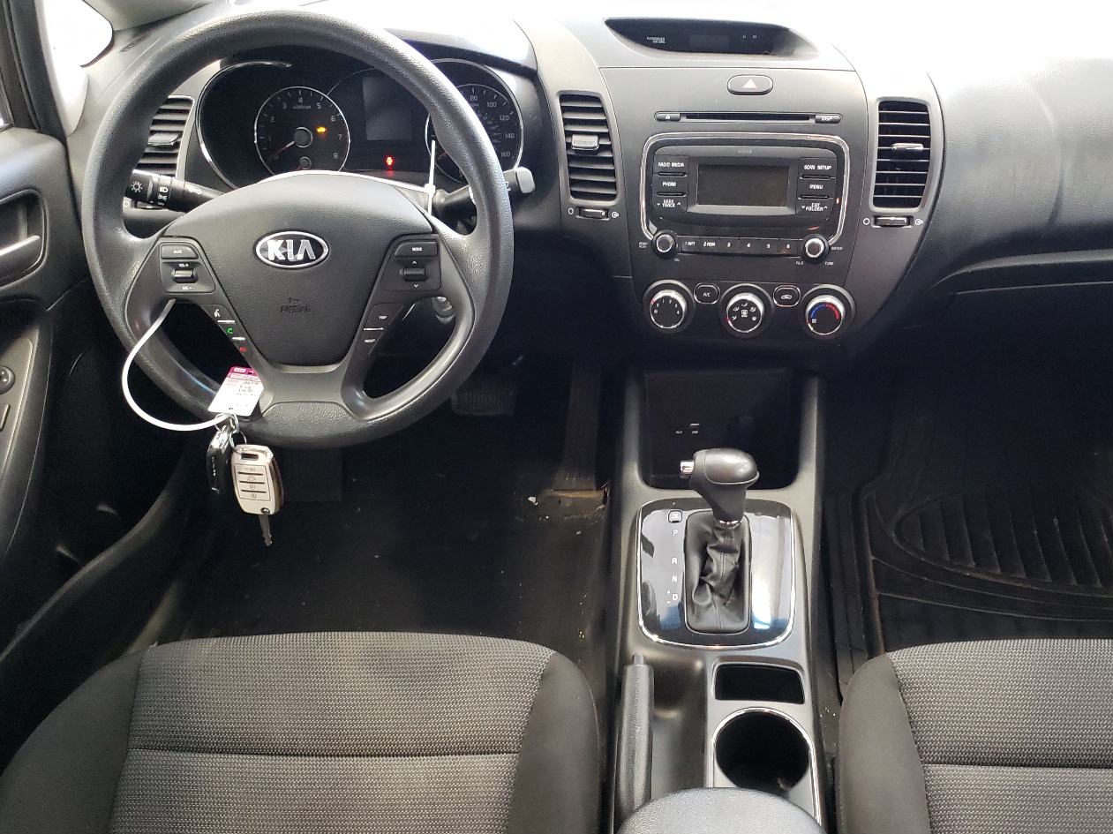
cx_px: 664
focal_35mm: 33
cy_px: 487
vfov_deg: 42.8
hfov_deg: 55.0
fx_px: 1061
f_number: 1.5
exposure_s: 1/30
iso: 351
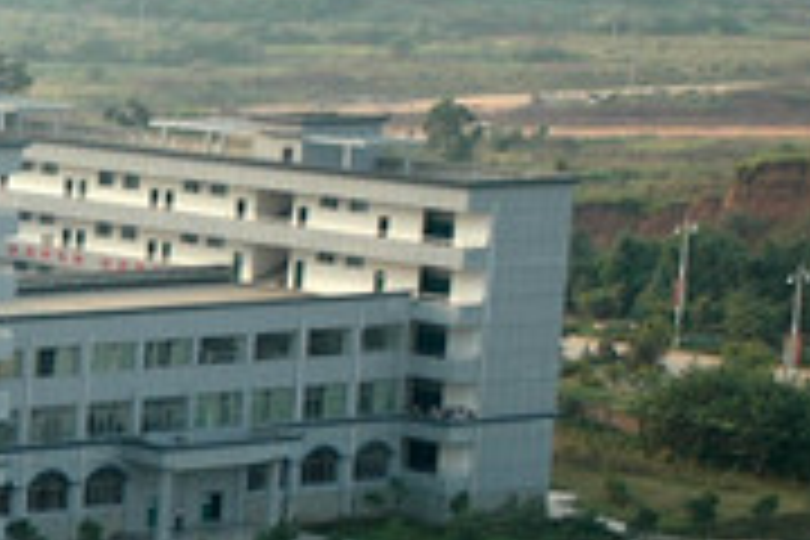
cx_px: -576
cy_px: 688
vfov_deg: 8.1
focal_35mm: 168
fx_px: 3775
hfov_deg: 11.5
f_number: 4
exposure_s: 1/320
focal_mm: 31
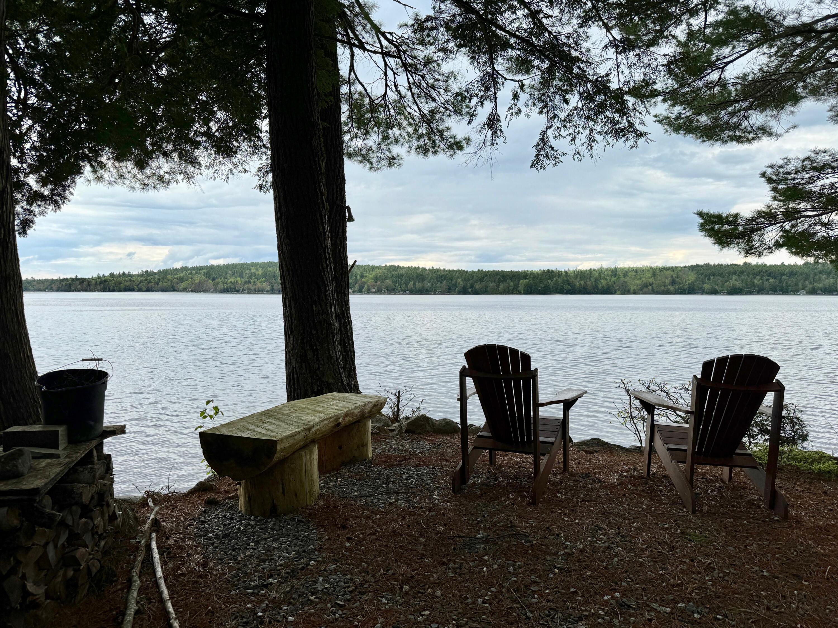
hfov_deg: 71.6
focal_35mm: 24
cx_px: 419
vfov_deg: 56.8
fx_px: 581
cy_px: 314
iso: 80
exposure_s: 1/1980
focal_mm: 6.76
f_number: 1.78
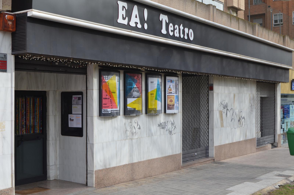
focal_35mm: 48
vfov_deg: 28.0
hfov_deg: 41.2
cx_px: 147
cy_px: 98
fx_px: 391
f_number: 10
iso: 400
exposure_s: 1/250
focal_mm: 32
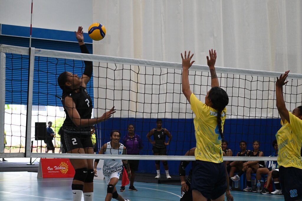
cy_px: 100
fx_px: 881
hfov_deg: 19.5
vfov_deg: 13.0
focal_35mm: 105
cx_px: 151
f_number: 4.5
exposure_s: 1/2000
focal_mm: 70
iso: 3600
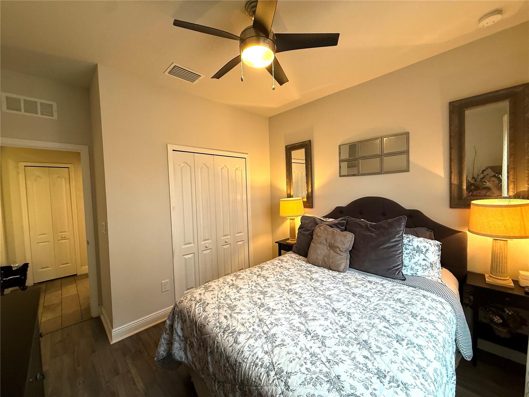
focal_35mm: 14
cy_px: 198
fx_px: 214
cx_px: 264
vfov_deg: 85.7
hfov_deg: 102.1
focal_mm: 2.22
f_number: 2.2
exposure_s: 1/60
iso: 200
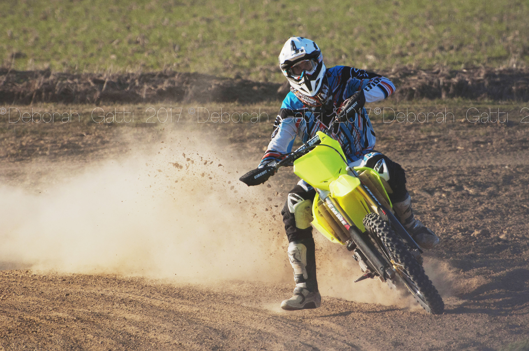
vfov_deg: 3.0
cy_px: 176
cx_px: 264
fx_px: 6604
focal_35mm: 450
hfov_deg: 4.6
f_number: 6.3
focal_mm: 300
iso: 640
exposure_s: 1/2500
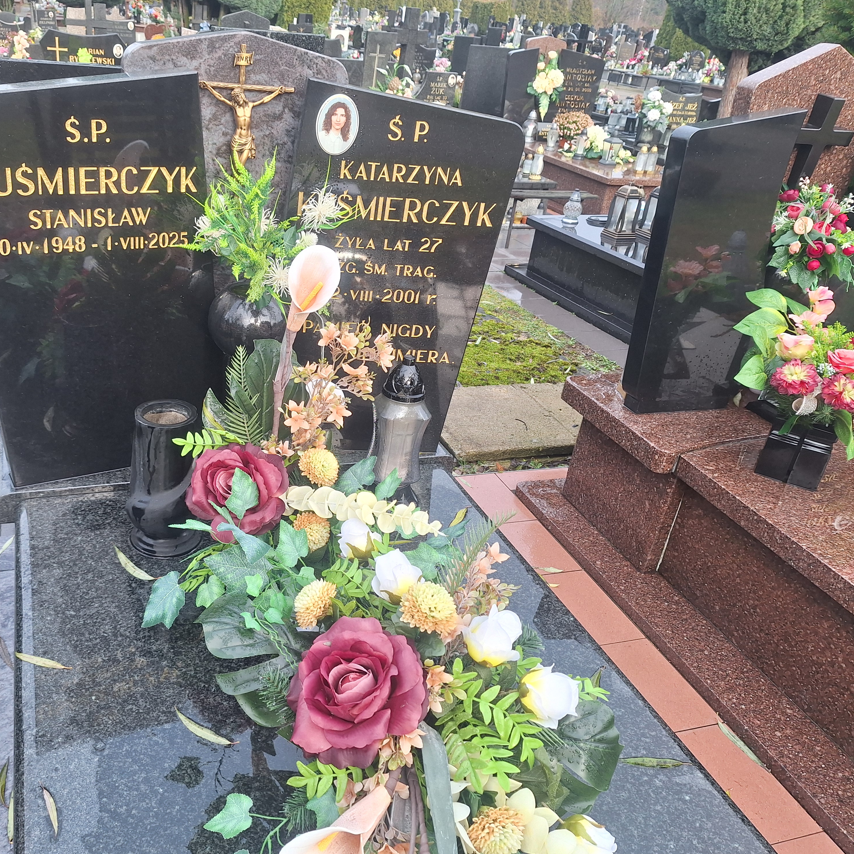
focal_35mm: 28
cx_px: 295
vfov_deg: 57.3
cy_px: 418
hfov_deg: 56.3
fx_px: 782
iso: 40
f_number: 1.8
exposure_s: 1/236
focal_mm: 5.54
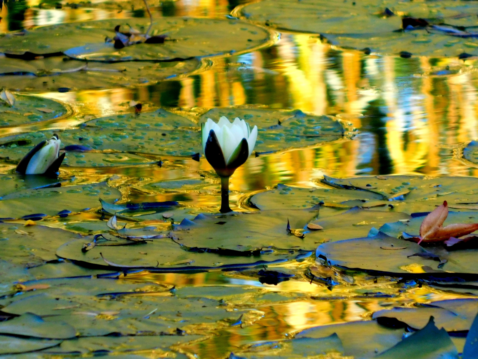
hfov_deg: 2.2
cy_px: 180
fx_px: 12621
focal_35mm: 914
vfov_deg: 1.6
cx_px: 239
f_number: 6.5
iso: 400
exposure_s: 1/160
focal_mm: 160
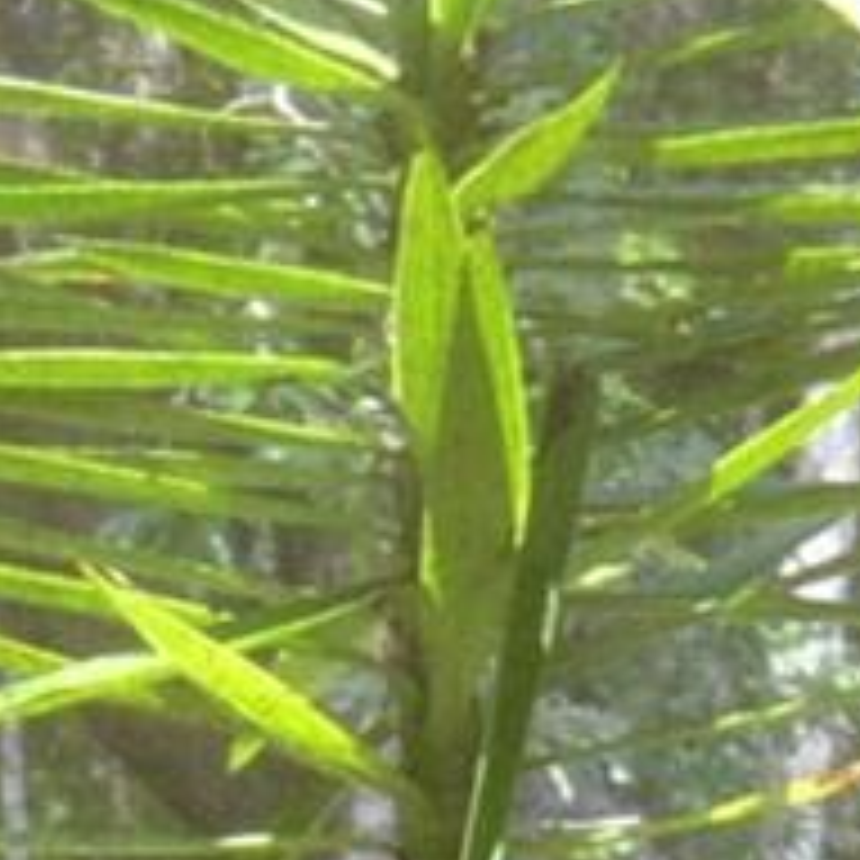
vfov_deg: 6.8
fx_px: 7196
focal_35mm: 256
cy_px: 1153
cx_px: 423
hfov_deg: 6.8
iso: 400
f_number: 5
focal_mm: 24
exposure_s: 1/100
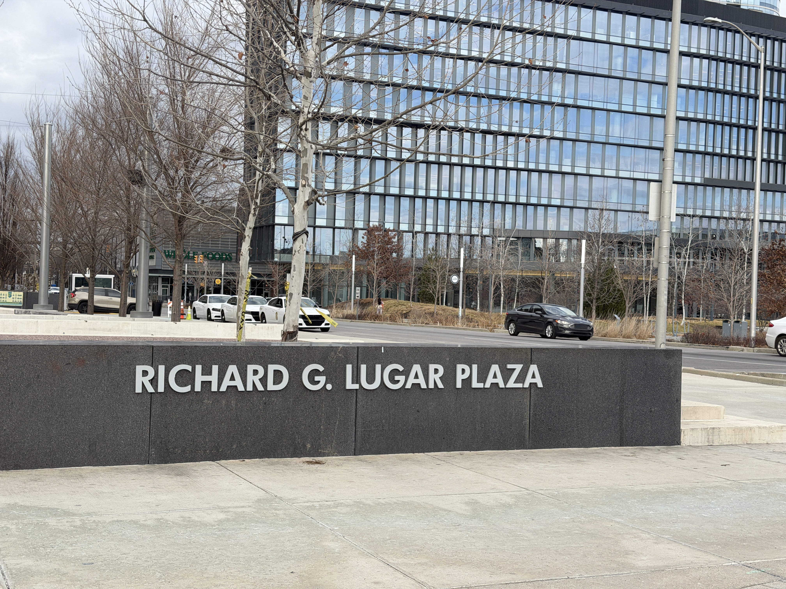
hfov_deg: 39.7
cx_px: 393
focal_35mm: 48
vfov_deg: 30.3
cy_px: 294
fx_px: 1090
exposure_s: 1/1484
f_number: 1.78
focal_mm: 6.76
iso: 64
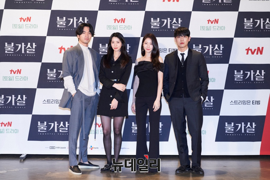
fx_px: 360
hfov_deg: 41.1
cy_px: 90
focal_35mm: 48
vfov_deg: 28.1
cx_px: 135
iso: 1600
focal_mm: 48
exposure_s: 1/200
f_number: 4
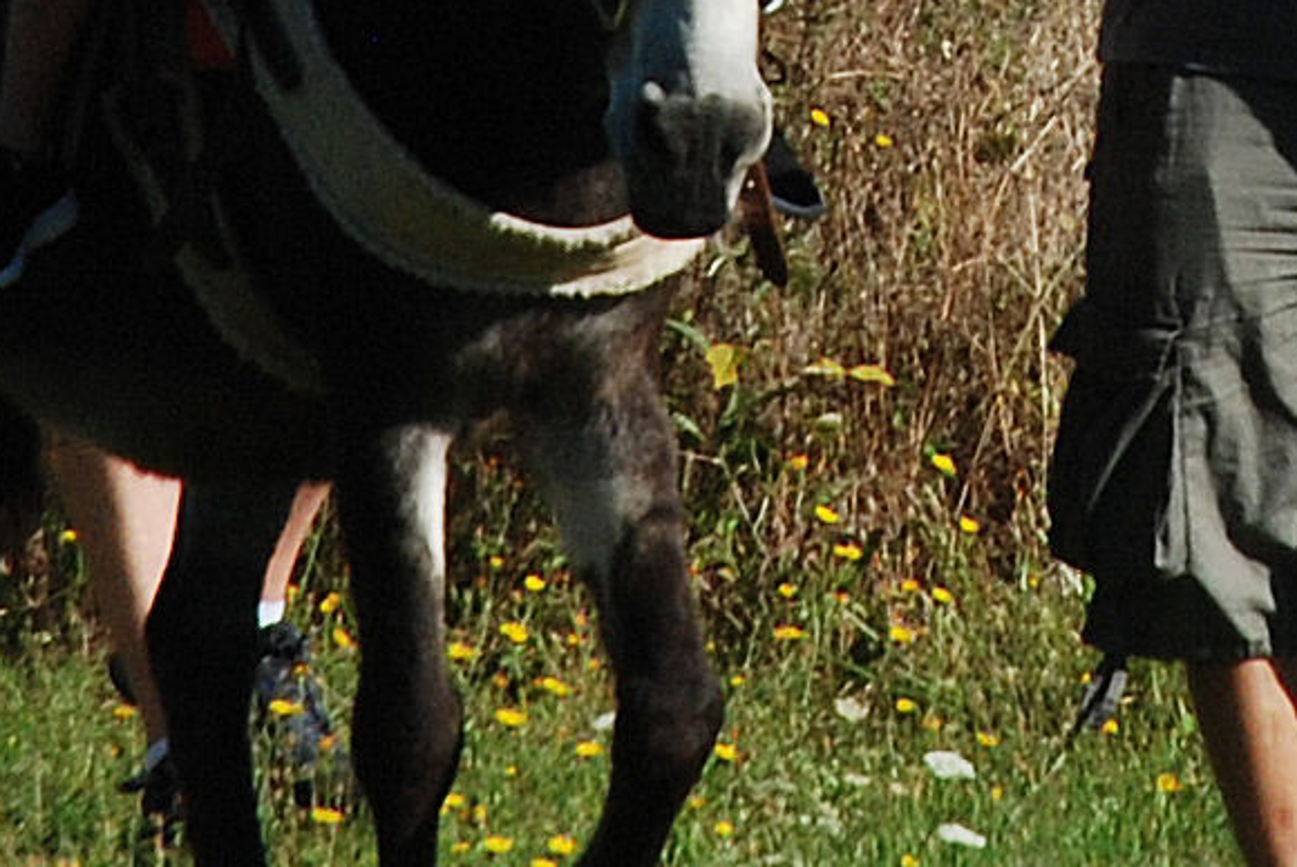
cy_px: -1135
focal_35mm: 701
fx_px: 25280
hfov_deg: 2.9
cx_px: 1257
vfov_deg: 2.0
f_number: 8
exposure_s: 1/800
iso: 320
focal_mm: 70
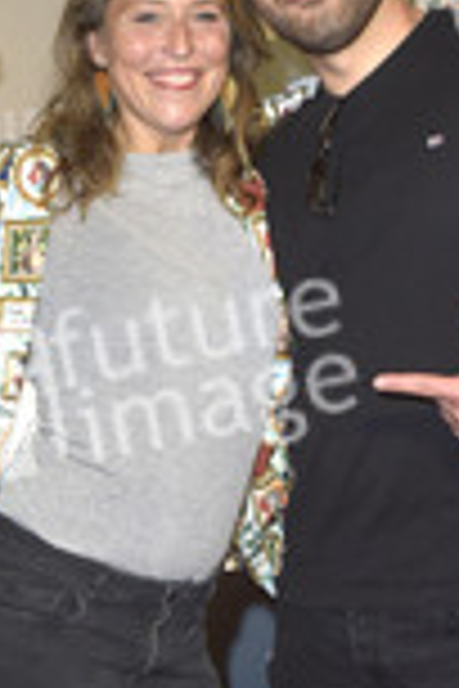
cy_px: 612
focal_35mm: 68
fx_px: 1300
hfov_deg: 20.0
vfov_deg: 28.6
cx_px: 256
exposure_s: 1/200
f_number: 5.6
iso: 800
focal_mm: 26
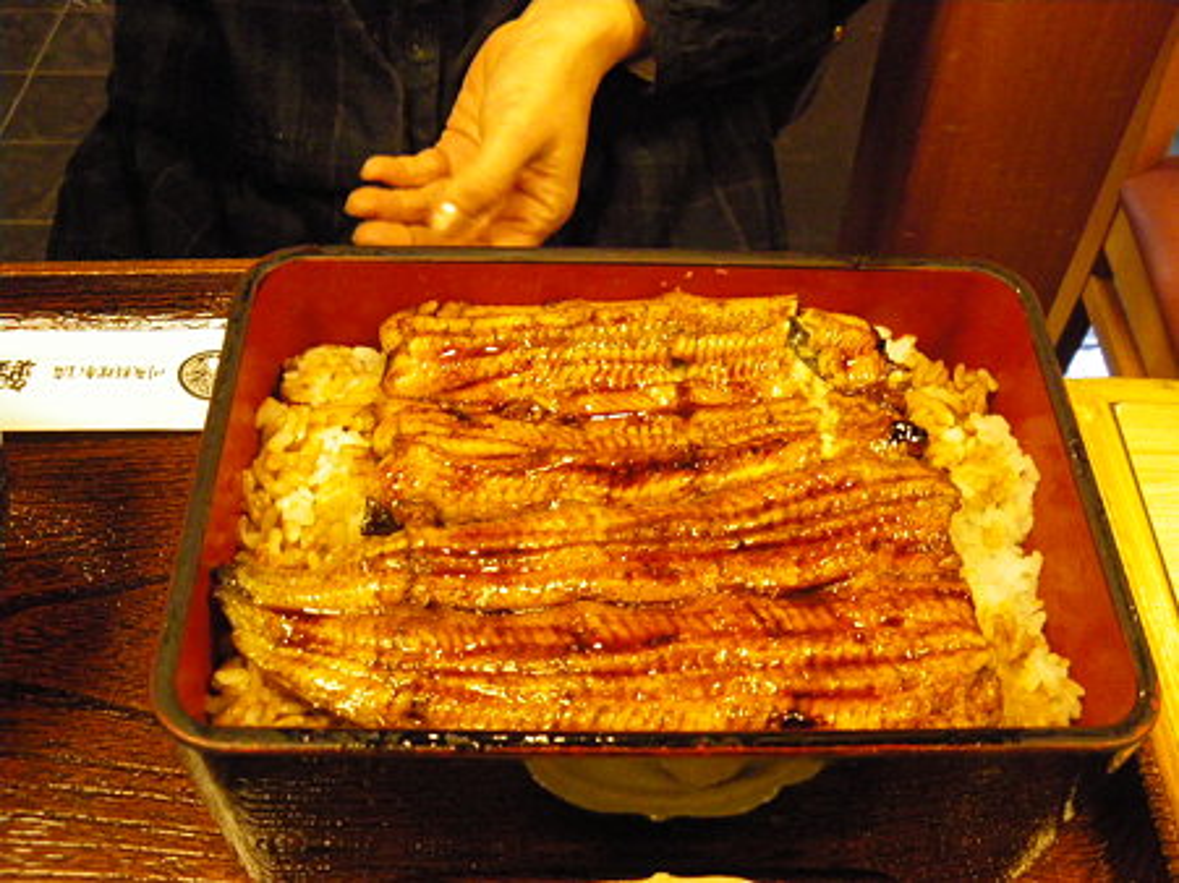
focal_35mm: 36
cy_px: 442
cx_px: 590
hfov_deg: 51.4
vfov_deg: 39.6
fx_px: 1226
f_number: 3.5
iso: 800
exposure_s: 1/20
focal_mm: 6.3
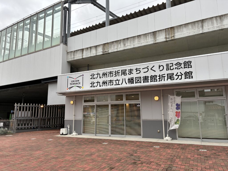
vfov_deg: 53.1
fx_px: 171
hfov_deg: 67.3
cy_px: 86
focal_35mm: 26
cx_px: 114
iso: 25
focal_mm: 4.2
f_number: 1.64
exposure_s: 1/204
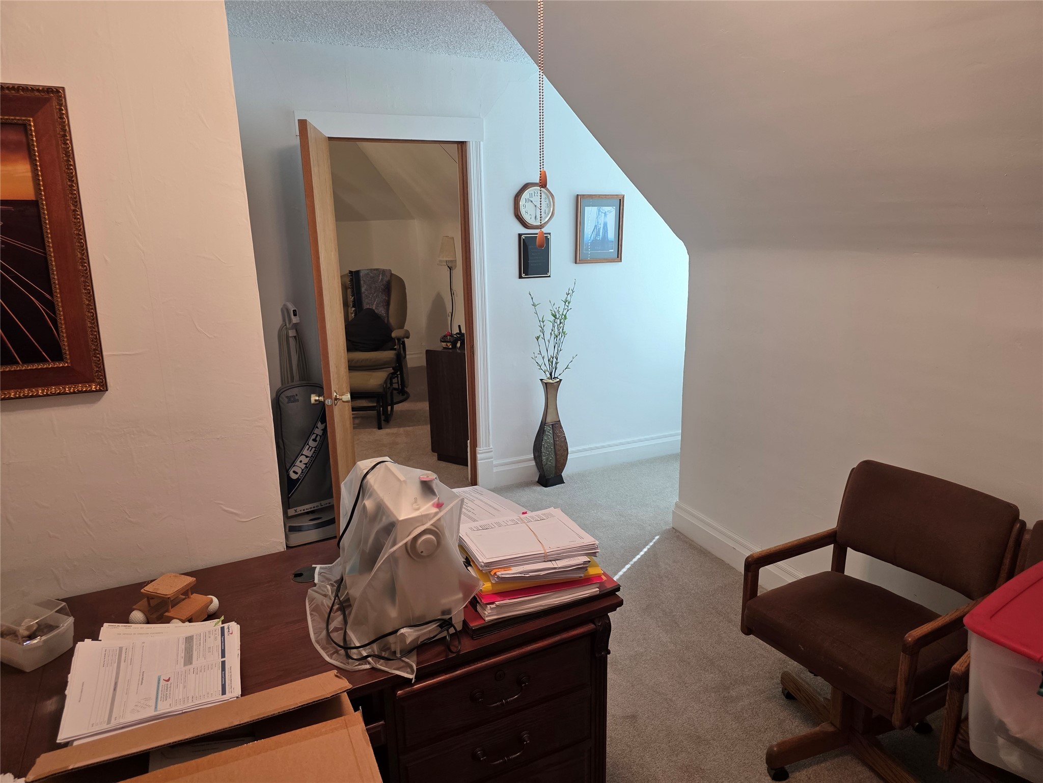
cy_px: 392
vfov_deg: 58.9
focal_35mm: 23
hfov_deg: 73.9
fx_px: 693
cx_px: 522
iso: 160
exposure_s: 1/120
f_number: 1.7
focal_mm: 6.3
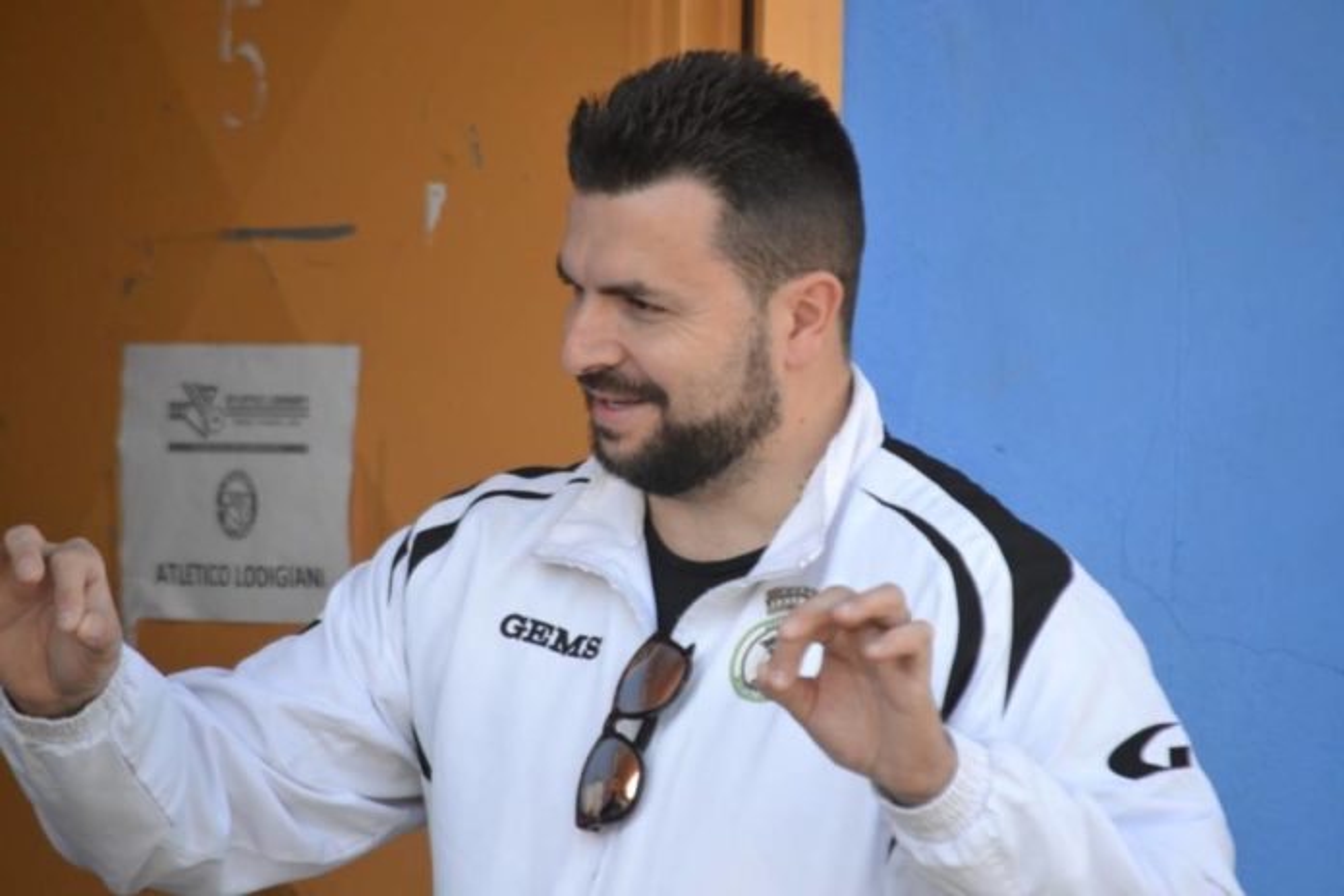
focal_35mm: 300
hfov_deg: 6.9
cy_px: 448
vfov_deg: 4.6
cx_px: 672
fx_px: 11199
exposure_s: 1/500
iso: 800
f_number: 5.6
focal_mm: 200
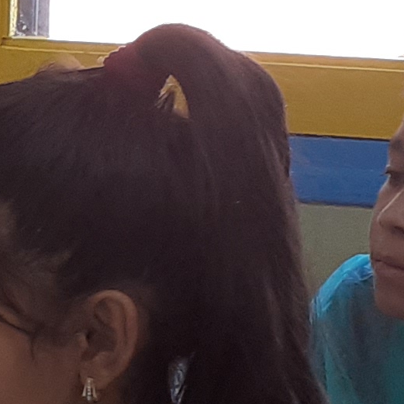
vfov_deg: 9.2
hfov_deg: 8.6
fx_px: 2496
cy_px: 385
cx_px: -489
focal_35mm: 189
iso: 50
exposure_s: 1/100
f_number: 1.9
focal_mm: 3.6
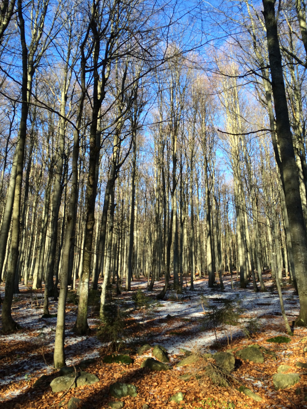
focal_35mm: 30
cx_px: 154
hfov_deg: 46.8
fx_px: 355
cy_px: 204
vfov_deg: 60.0
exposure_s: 1/373
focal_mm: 4.12
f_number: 2.2
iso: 32
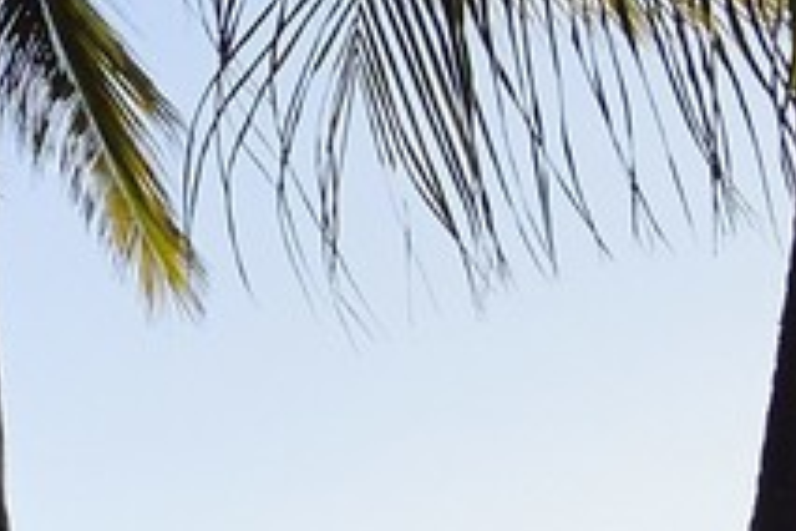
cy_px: 488
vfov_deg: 5.7
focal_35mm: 240
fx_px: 5306
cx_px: -2048
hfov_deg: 7.1
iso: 200
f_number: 14
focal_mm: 32
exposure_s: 1/250
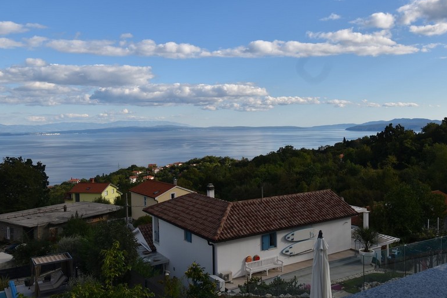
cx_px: 247
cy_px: 139
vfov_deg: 37.8
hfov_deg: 54.3
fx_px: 435
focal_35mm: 35
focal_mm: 20
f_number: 8
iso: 100
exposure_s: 1/250
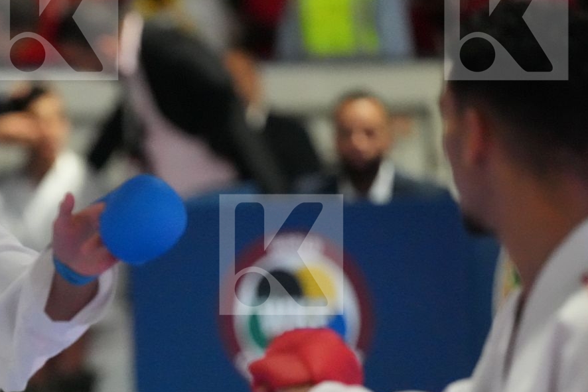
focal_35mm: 329
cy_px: 255
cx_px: 56
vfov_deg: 4.2
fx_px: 5374
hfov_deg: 6.3
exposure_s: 1/800
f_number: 2.8
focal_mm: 162
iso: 12800
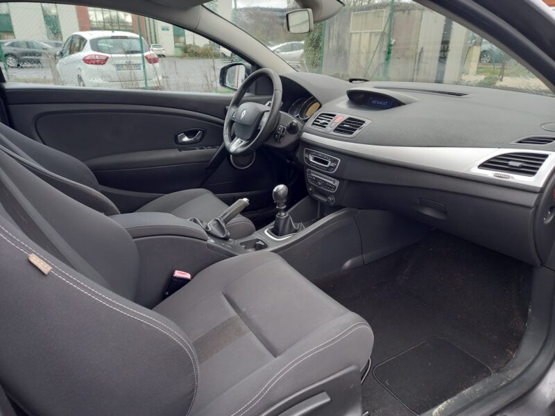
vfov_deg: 54.9
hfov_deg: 69.4
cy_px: 208
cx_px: 278
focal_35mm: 25
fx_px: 401
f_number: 2
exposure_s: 1/50
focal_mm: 4.6
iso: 80
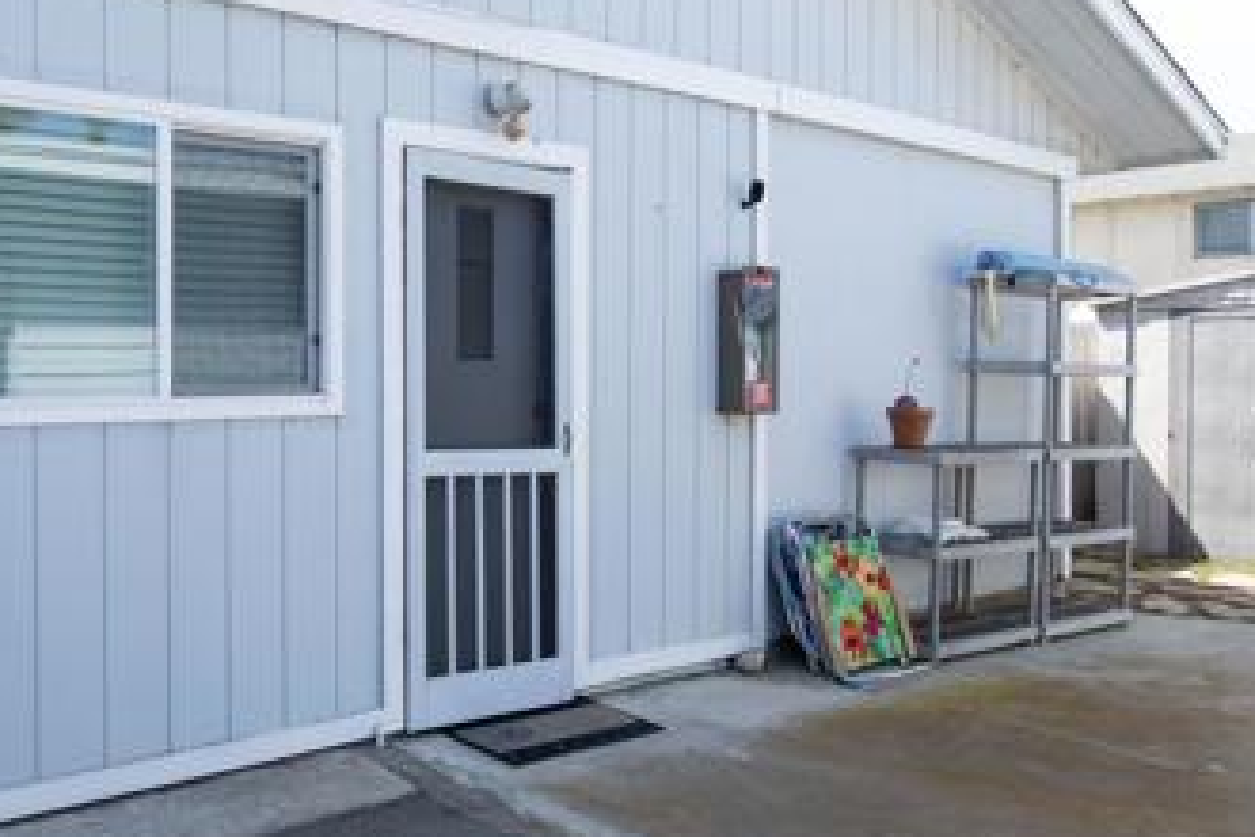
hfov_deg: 55.9
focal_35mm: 33
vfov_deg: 39.9
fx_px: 1150
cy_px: 367
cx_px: 407
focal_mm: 17
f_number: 9
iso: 320
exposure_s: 1/250
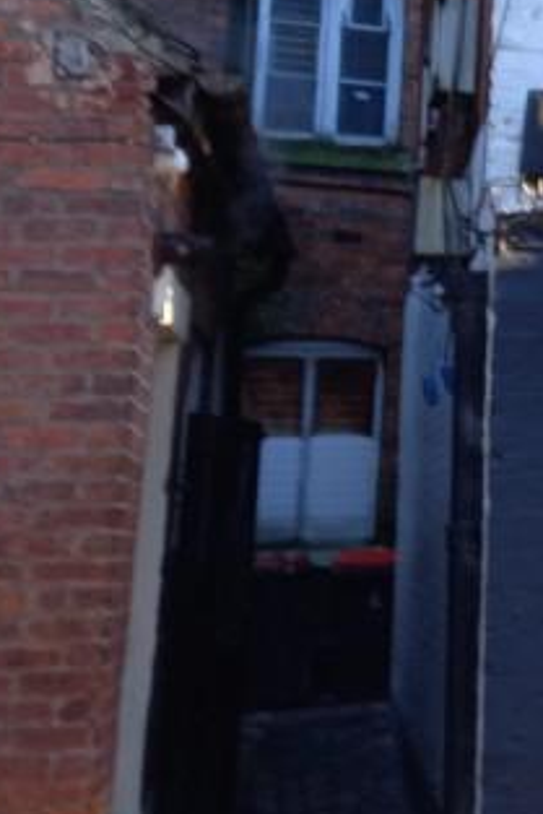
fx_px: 1921
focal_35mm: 85
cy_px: 208
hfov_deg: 13.5
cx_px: 1130
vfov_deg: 23.7
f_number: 2
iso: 40
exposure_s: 1/50
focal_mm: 4.6
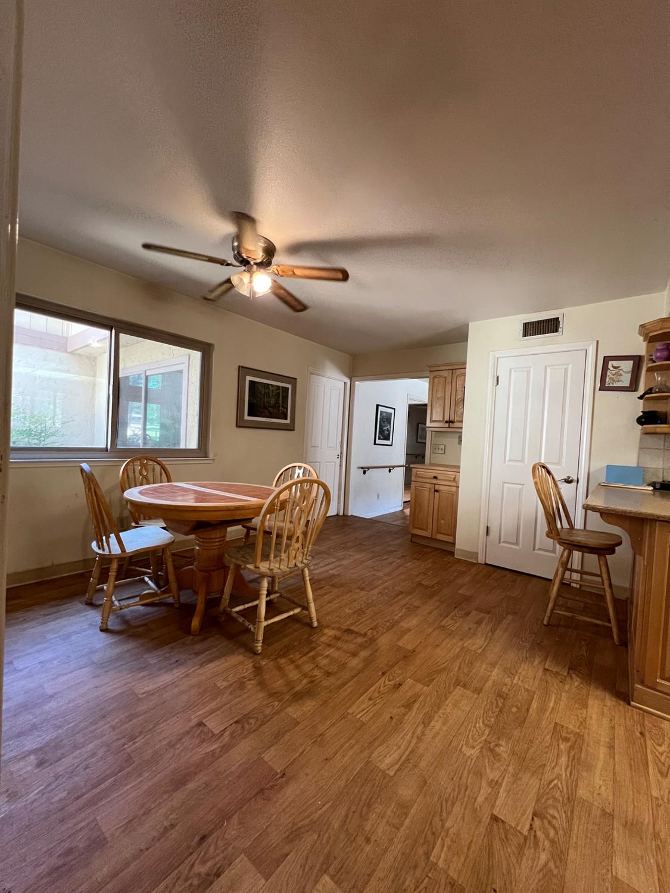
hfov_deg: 89.9
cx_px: 335
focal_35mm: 13
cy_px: 446
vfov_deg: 106.2
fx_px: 335
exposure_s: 1/60
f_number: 1.8
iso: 320
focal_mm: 1.57
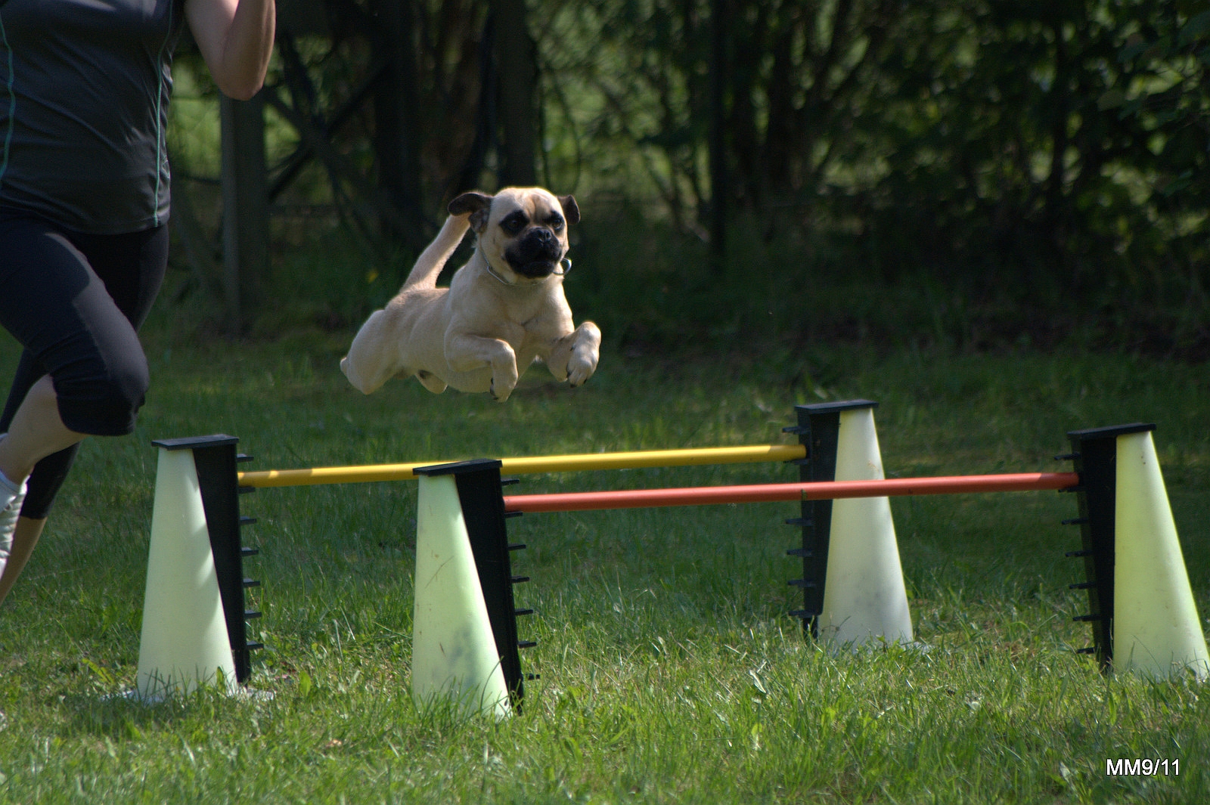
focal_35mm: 450
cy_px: 402
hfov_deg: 4.6
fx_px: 15117
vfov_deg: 3.1
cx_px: 605
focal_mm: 300
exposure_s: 1/1600
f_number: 5.6
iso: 1250
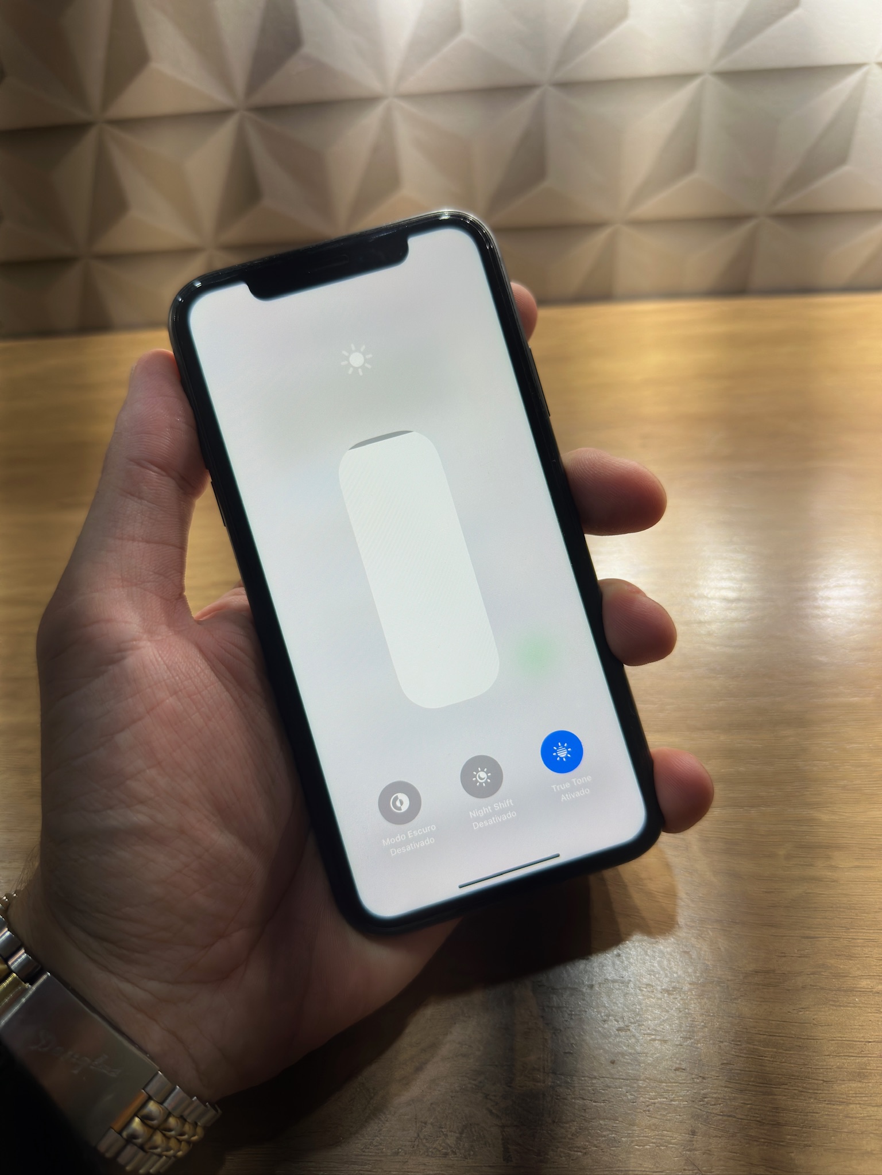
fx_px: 815
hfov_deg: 56.8
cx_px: 441
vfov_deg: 71.6
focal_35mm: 24
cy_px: 588
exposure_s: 1/186
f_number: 1.78
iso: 80
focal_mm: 6.86
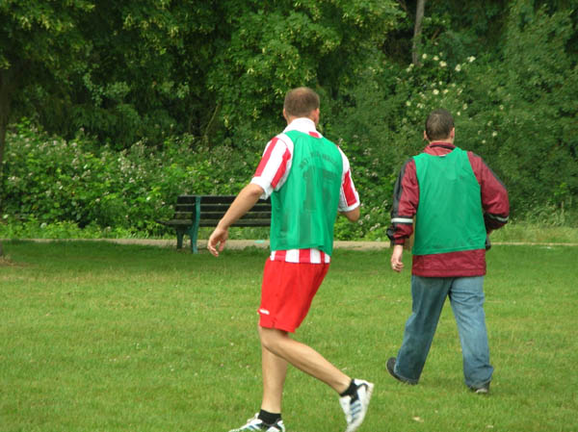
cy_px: 216
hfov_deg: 6.5
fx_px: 5055
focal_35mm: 303
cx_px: 289
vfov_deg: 4.9
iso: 50
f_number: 4.4
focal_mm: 50
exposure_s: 1/126
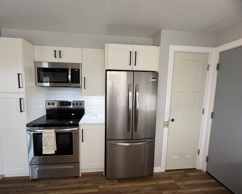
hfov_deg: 100.6
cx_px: 113
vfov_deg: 88.0
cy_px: 99
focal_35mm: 14
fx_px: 100
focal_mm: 1.57
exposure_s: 1/99
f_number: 1.8
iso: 125
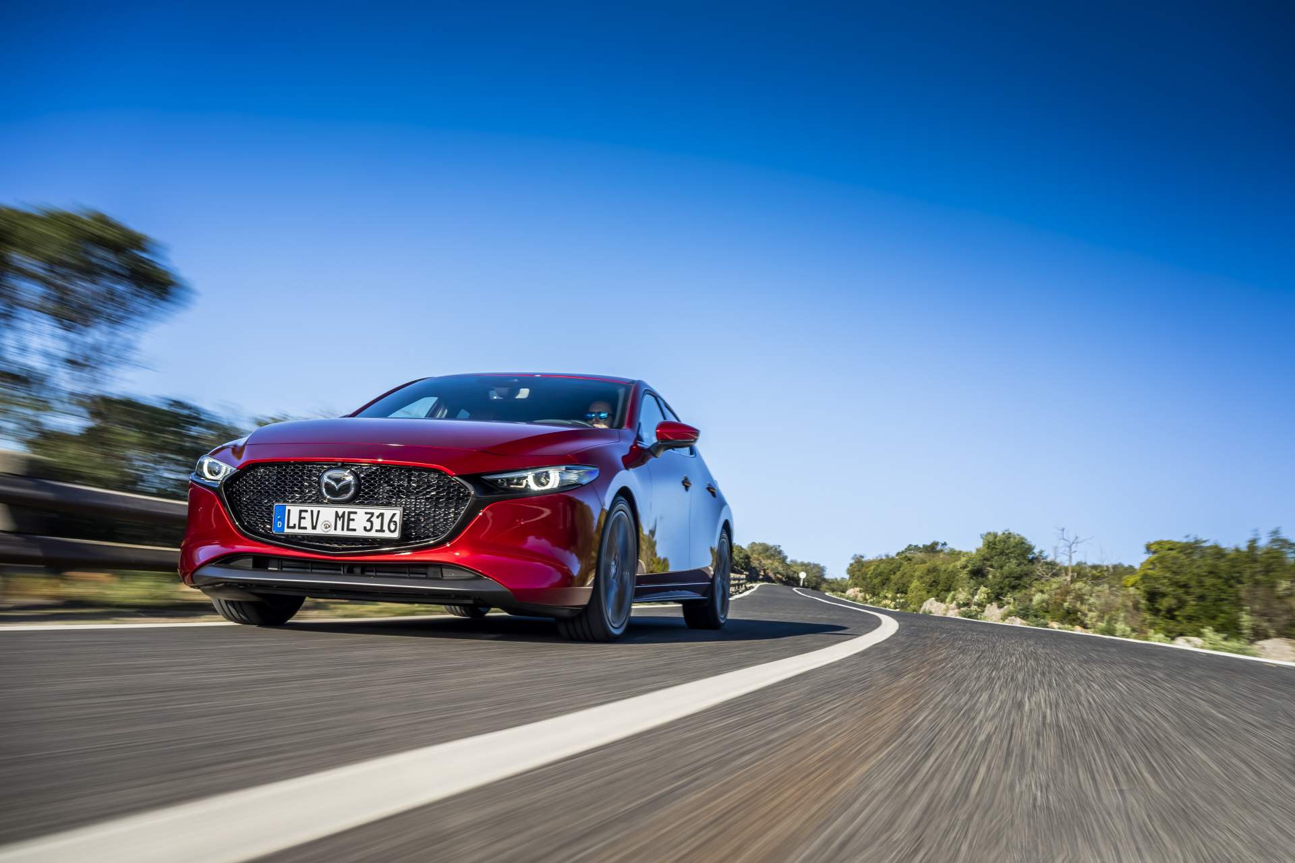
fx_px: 1259
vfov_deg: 37.9
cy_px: 432
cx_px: 648
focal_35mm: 35
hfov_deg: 54.4
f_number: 9
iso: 50
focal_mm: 35
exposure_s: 1/30
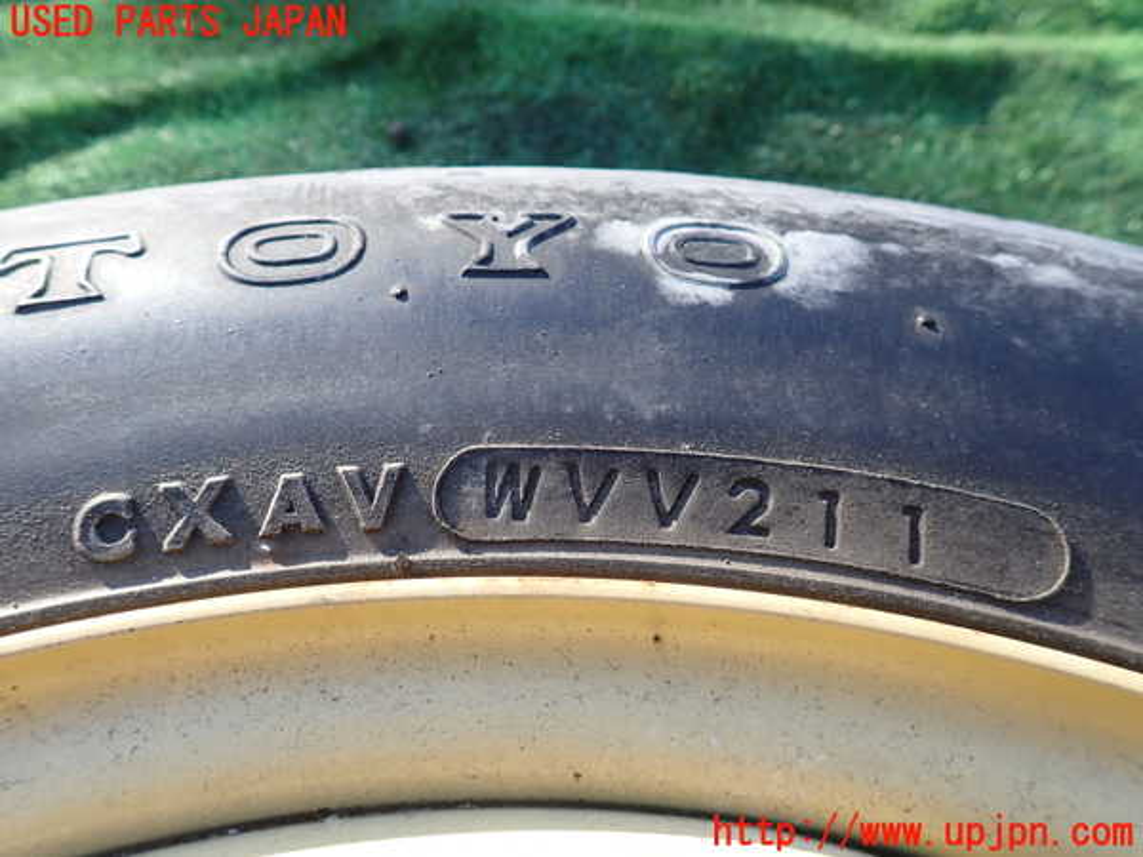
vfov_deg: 54.9
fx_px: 825
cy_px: 428
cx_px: 572
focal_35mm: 25
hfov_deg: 69.4
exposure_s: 1/200
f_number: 2.8
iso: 100
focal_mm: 4.5
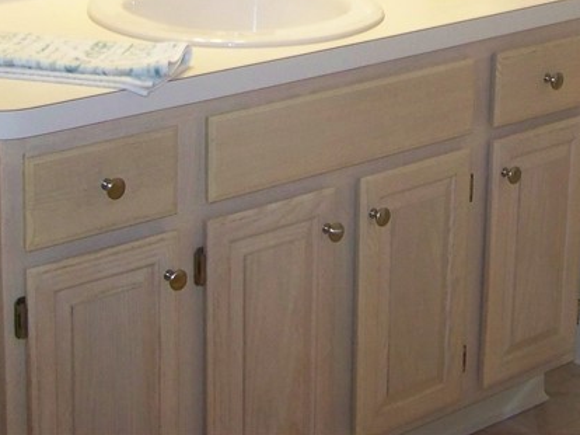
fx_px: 1574
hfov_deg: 20.9
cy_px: -102
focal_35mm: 94
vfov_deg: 15.1
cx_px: 300
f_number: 2.8
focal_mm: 6.3
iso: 200
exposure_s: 1/30
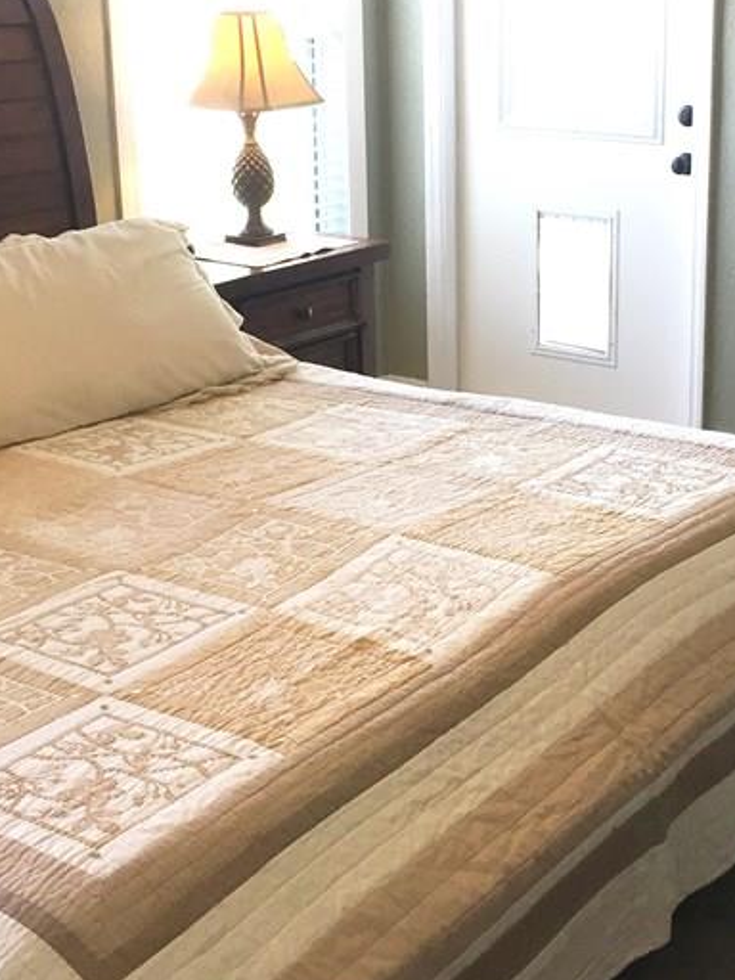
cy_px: 387
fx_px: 1642
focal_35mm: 58
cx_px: 480
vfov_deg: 33.1
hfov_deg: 25.1
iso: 40
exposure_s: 1/40
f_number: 2.2
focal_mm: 4.15
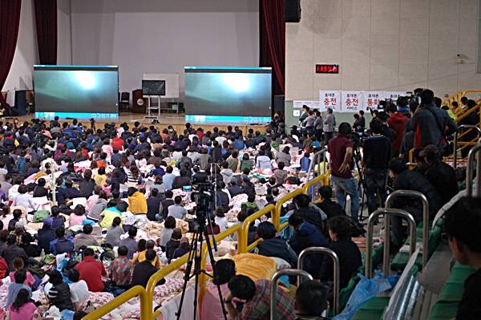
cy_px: 160
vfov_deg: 16.5
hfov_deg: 24.6
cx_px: 240
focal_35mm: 82
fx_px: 1101
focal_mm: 55
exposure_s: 1/30
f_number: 5.6
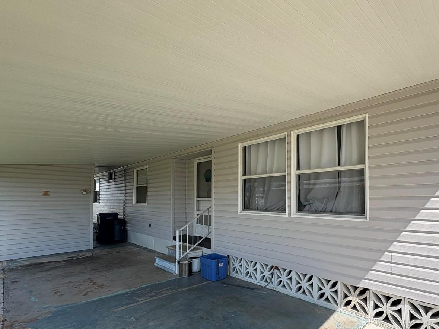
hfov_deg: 83.0
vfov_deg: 68.2
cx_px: 275
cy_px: 192
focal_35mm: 19
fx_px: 241
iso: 40
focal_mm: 2.22
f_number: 2.2
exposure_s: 1/804
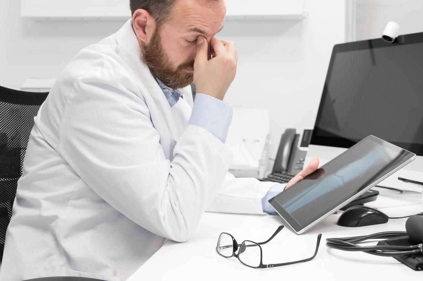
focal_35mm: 46
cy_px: 115
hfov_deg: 42.8
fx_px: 536
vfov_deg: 29.3
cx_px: 262
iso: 800
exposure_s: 1/100
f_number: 4
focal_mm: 34.5
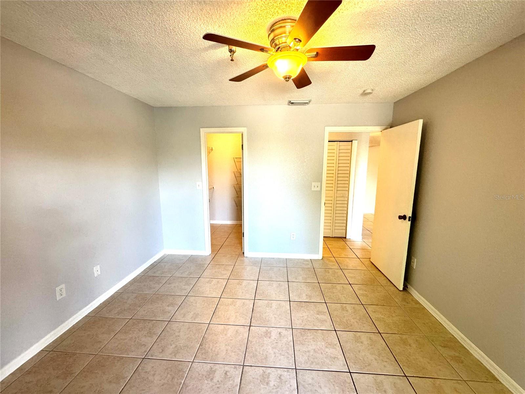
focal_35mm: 14
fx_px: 212
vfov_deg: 85.7
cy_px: 197
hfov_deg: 102.1
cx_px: 262
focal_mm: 2.22
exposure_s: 1/120
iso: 250
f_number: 2.2
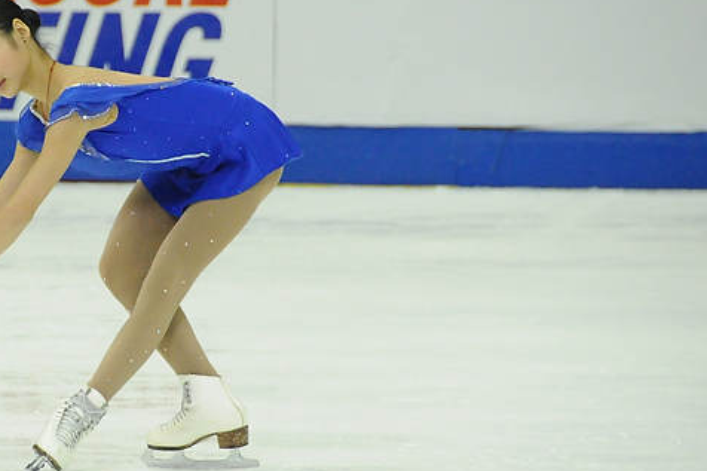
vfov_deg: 2.7
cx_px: 125
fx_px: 9894
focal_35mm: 504
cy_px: 198
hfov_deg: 4.1
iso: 3200
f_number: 5.6
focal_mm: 200
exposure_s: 1/800
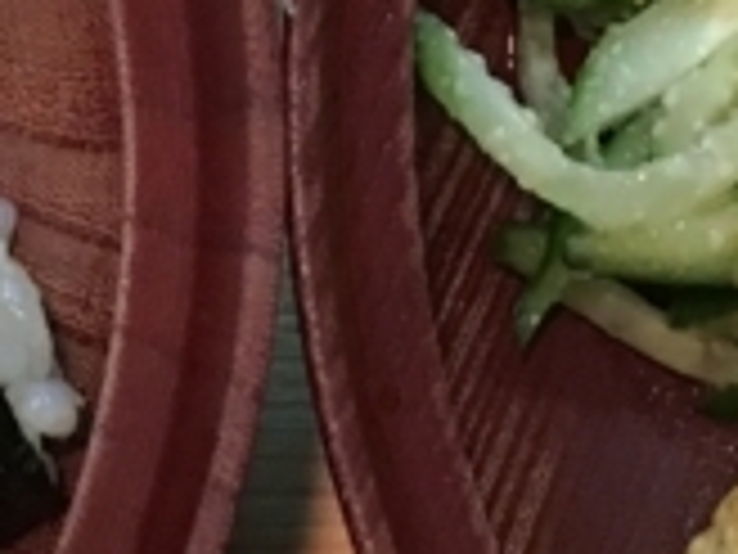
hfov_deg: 10.9
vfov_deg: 7.9
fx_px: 3859
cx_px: 410
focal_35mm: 181
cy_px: -419
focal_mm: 4.15
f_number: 2.2
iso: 160
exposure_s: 1/30
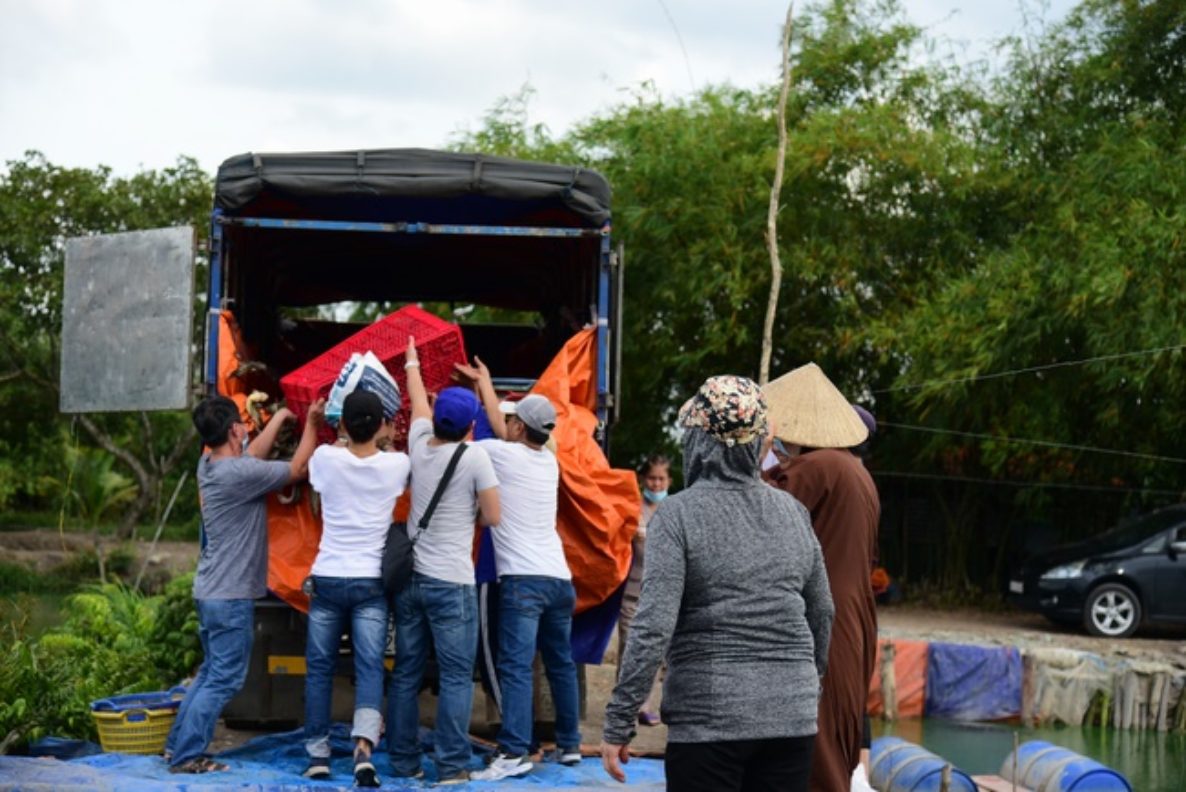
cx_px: 593
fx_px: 1912
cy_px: 396
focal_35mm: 58
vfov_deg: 23.4
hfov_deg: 34.5
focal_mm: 58
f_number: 4
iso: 320
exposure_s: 1/1000
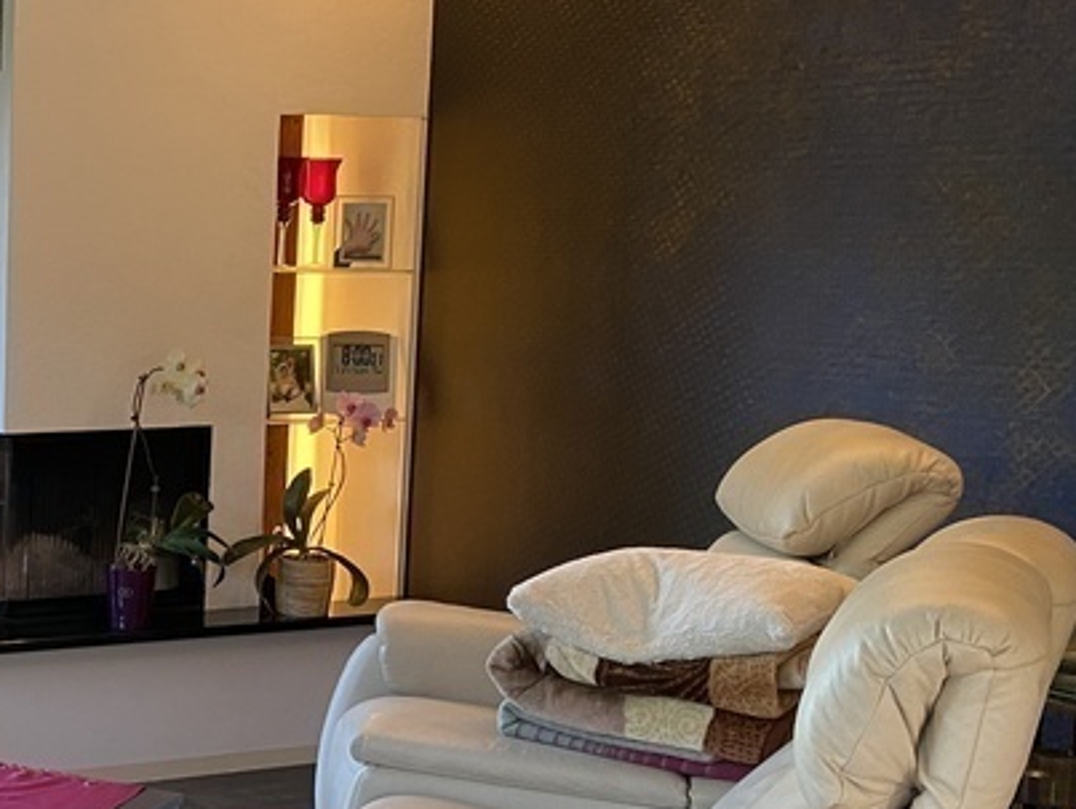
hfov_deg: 25.9
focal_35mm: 66
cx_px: -248
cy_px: 539
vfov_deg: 22.2
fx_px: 2053
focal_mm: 4.25
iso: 125
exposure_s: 1/59
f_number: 1.8
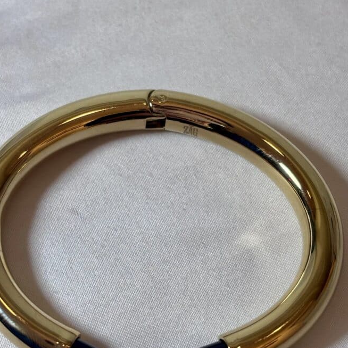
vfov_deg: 23.9
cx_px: 152
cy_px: 219
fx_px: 819
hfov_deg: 24.0
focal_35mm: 72
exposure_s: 1/163
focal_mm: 5.96
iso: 32
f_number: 1.6
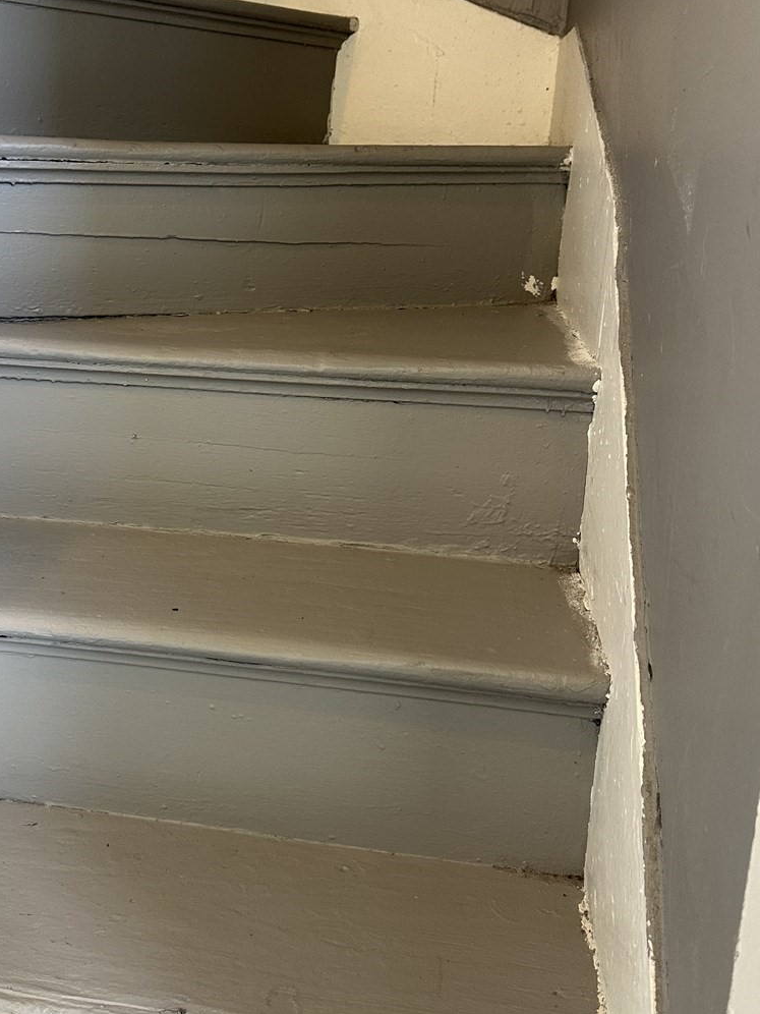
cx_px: 223
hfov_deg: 38.0
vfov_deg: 50.0
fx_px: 1083
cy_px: 438
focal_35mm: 37
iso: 250
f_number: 1.78
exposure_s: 1/60
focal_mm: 6.86
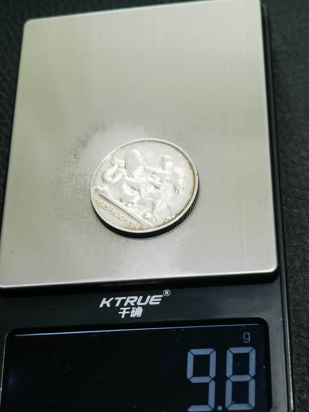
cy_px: 206
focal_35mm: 62
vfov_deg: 31.2
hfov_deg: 23.7
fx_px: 738
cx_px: 154
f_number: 1.9
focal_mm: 6.67
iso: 80
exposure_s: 1/100
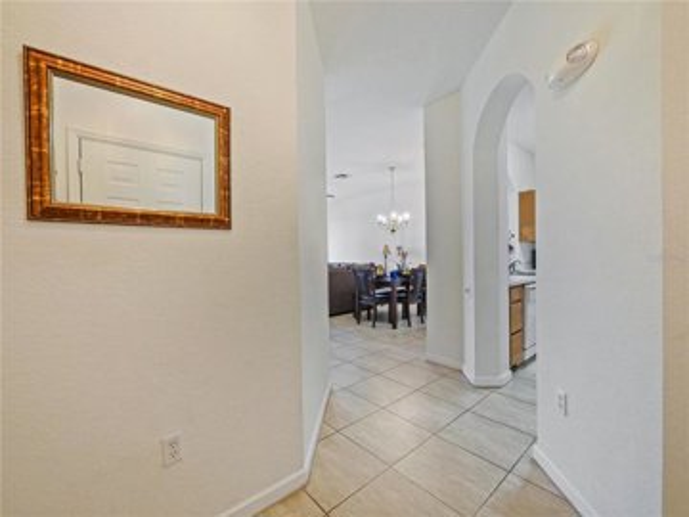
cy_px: 258
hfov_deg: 102.1
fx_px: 279
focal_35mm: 14
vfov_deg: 85.7
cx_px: 344
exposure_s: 1/60
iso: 1250
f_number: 4
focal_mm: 7
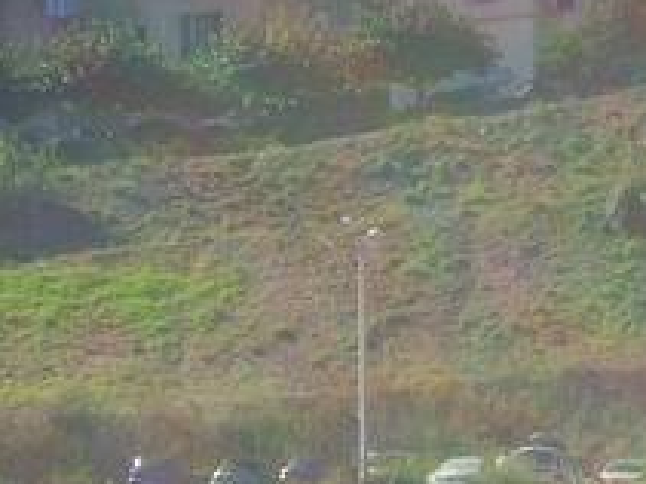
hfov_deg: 6.8
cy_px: 70
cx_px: 227
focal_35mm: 290
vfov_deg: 5.1
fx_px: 5409
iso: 50
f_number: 7.7
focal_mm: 21.2
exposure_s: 1/250
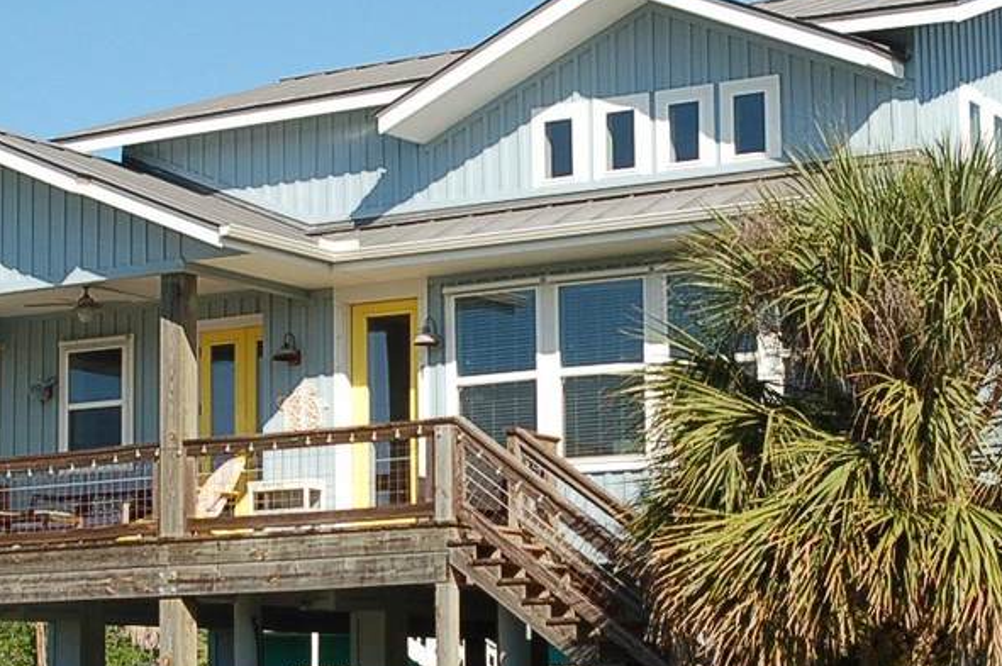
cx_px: 526
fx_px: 2531
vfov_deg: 14.9
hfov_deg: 22.4
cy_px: 486
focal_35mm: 91
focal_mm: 28
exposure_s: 1/320
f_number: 9
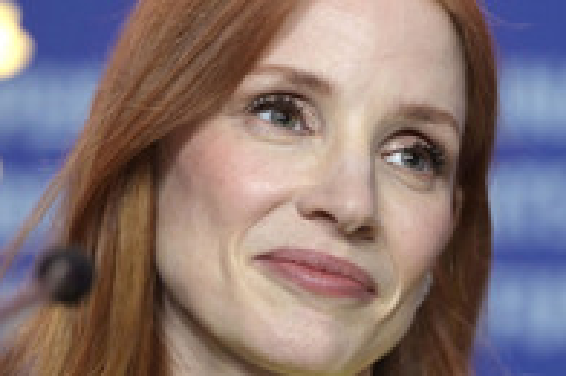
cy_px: 272
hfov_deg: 4.5
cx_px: 319
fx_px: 7236
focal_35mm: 461
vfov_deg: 3.0
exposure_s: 1/320
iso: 2000
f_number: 3.5
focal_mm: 200
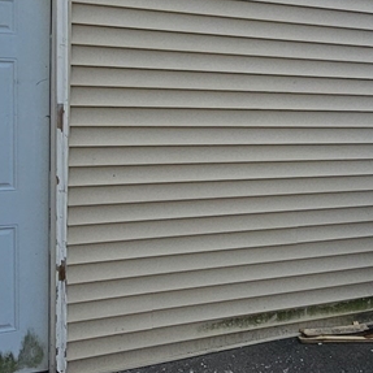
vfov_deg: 40.6
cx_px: 181
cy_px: 136
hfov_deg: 40.9
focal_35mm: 41
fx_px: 500
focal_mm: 2.2
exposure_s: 1/2708
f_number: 2.2
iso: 50
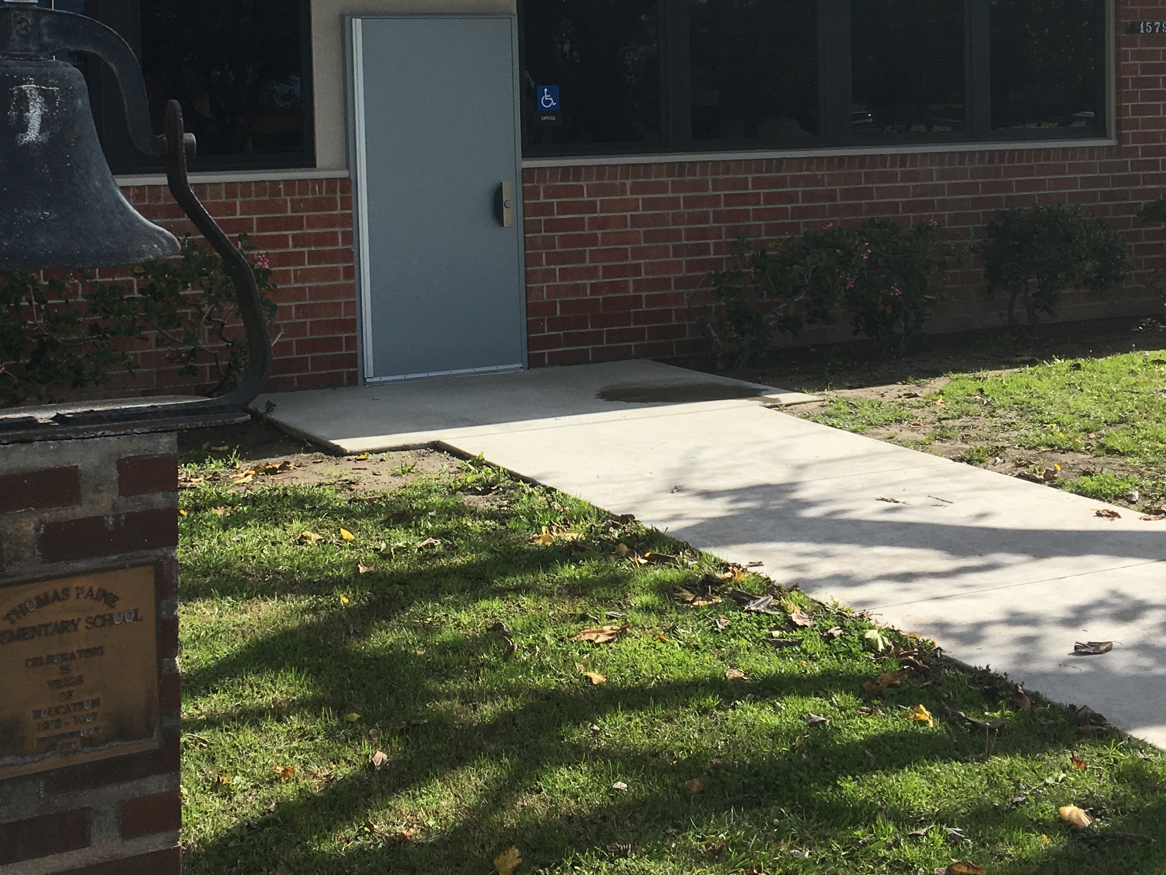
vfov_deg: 28.0
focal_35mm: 51
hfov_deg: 37.3
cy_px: 183
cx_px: 461
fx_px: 1718
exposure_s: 1/1672
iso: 25
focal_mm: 4.15
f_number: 2.2
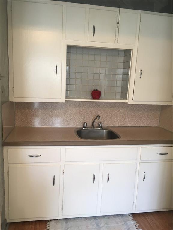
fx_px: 193
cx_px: 86
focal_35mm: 29
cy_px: 115
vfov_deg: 61.7
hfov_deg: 48.2
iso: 50
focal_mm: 4.15
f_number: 2.2
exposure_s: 1/30
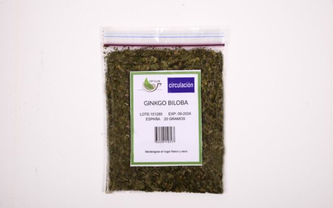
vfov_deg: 13.4
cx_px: 165
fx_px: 890
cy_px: 107
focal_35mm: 98
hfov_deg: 21.2
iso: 200
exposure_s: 1/125
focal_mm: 95
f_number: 16
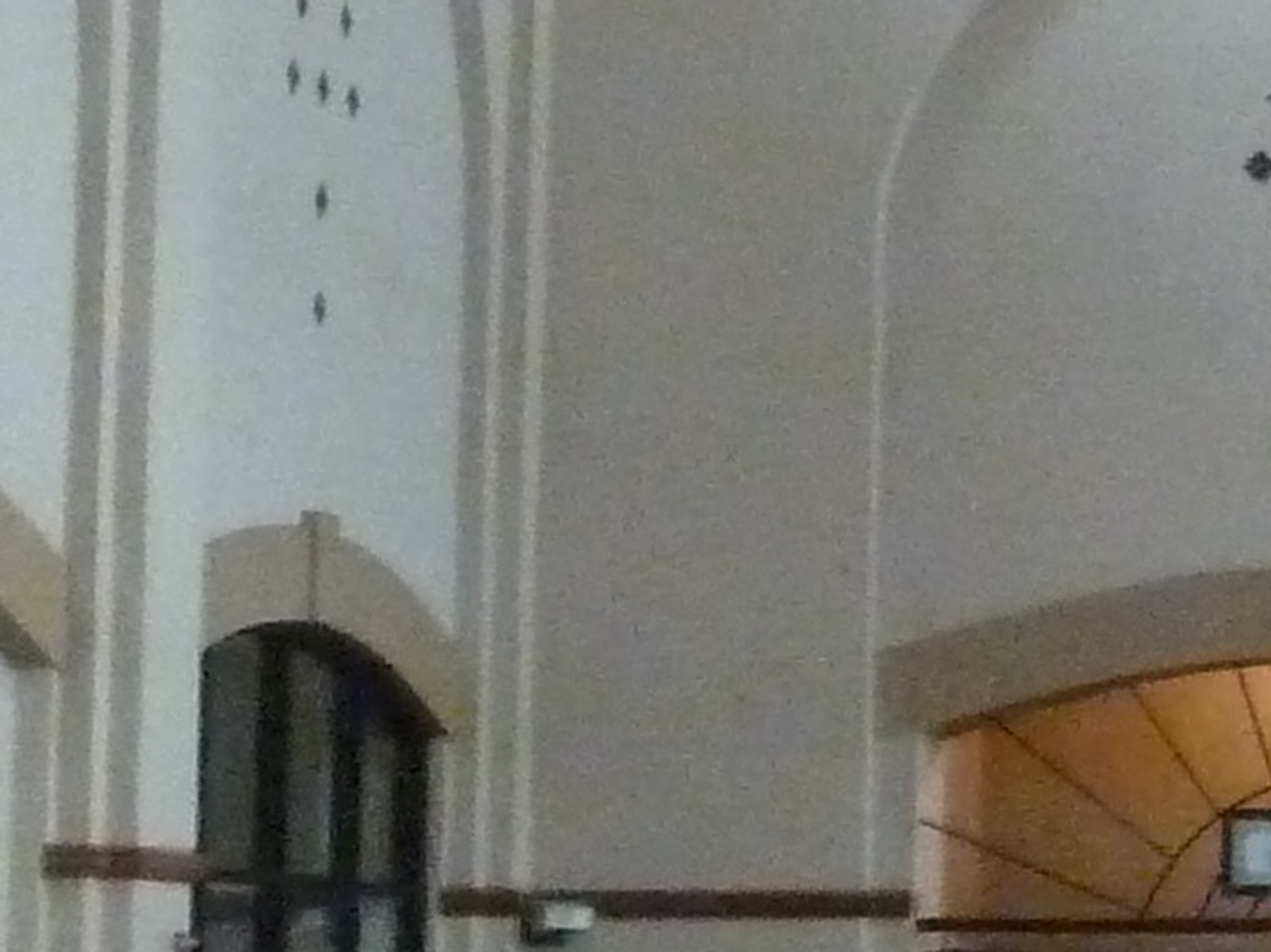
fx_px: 7232
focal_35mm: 197
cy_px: 486
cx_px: 2896
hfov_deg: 9.2
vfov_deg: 7.5
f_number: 3.5
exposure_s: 1/25
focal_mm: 5.7
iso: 800
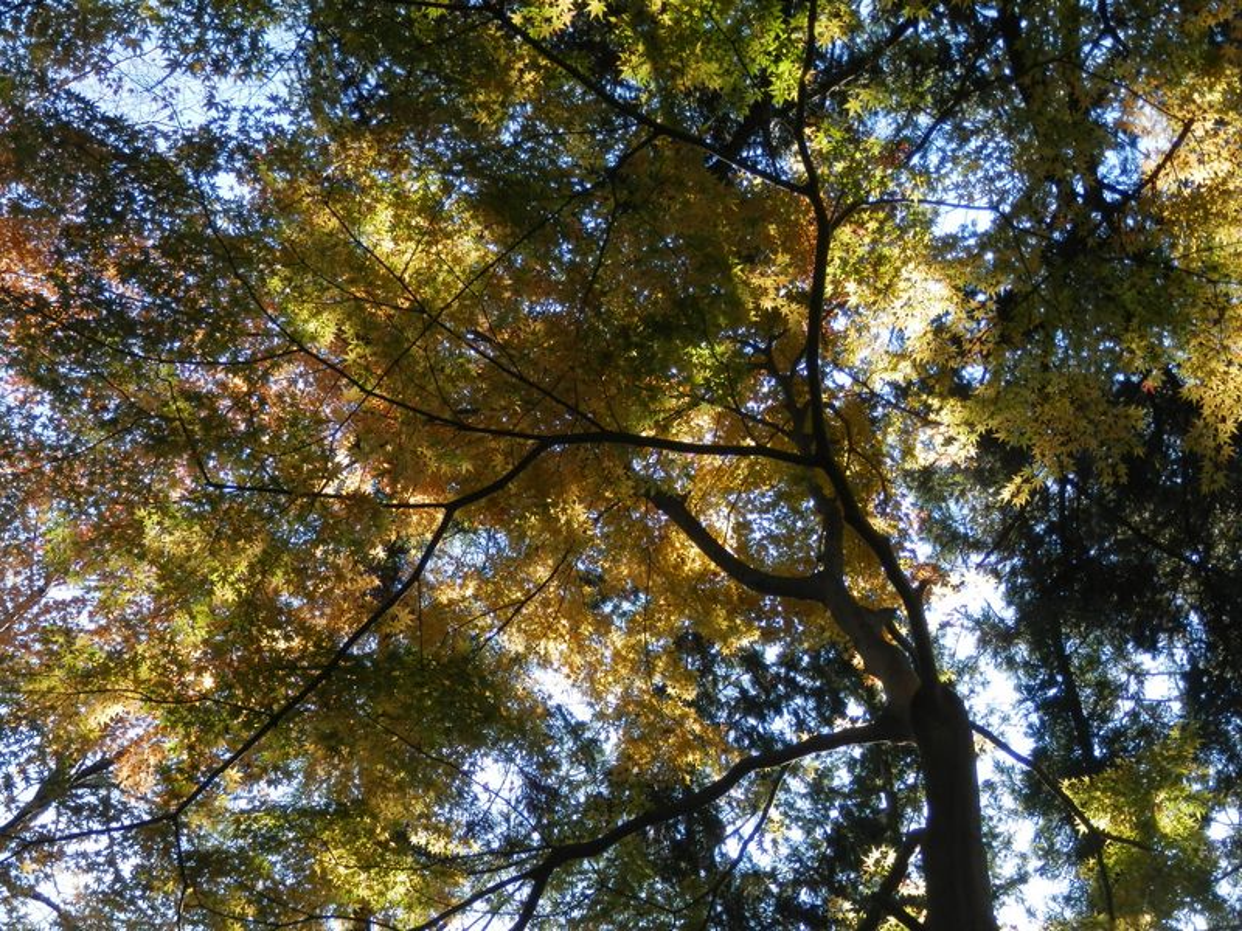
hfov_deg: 38.9
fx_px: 1758
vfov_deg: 29.7
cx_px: 621
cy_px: 466
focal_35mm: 49
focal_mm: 8.9
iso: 80
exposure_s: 1/125
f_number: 4
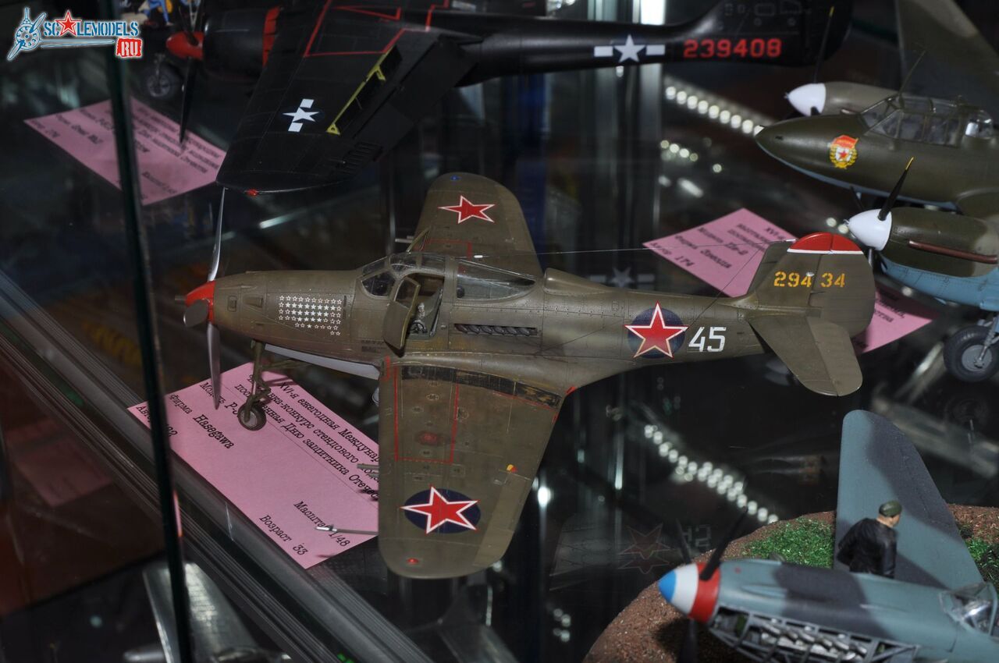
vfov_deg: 21.5
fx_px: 1746
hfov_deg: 31.9
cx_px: 500
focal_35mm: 63
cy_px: 332
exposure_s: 1/200
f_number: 11
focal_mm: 42
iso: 200
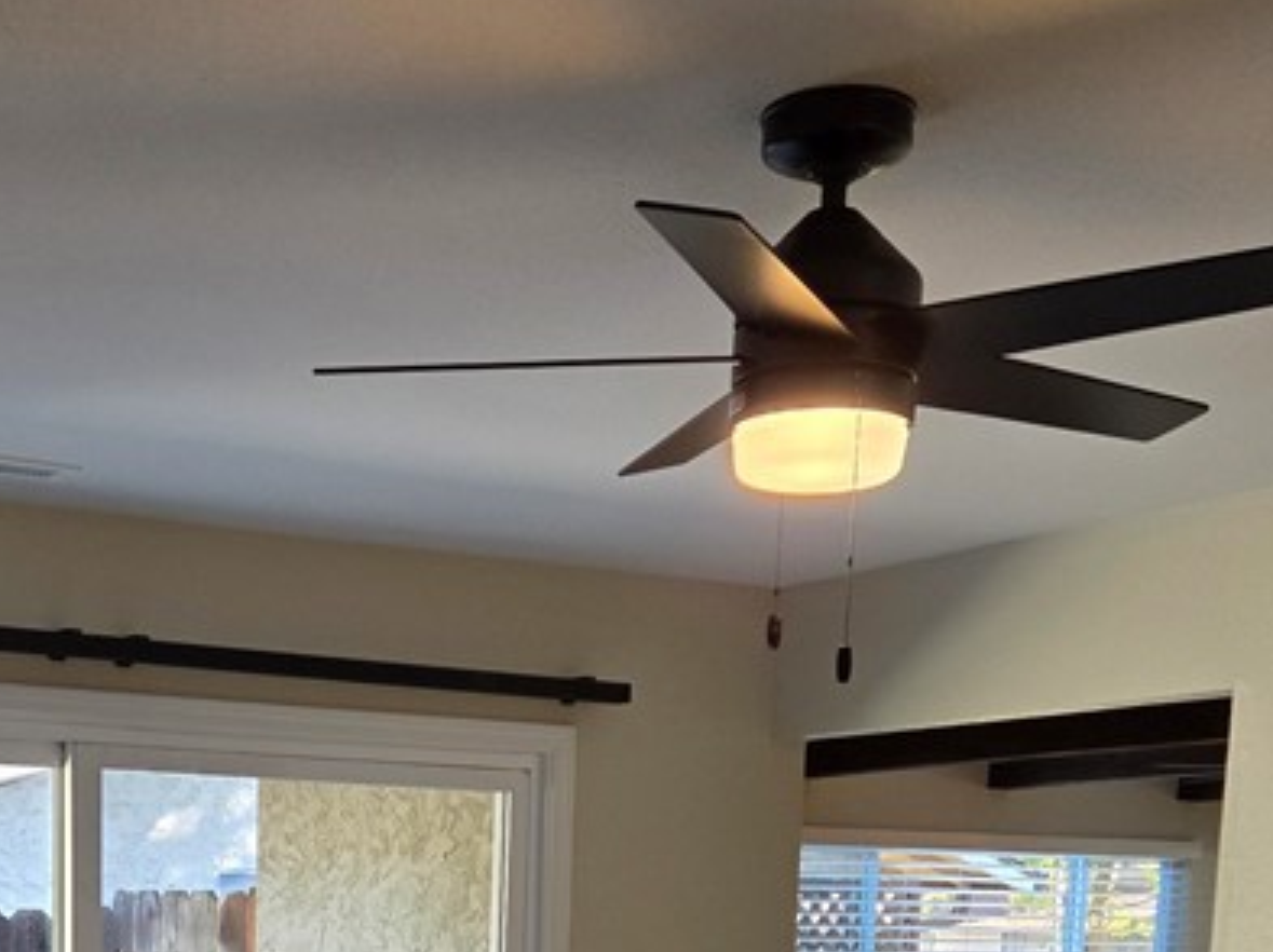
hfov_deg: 31.6
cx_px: 311
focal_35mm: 60
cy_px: 1218
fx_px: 2204
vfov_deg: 22.0
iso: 160
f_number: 1.8
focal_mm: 5.4
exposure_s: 1/120
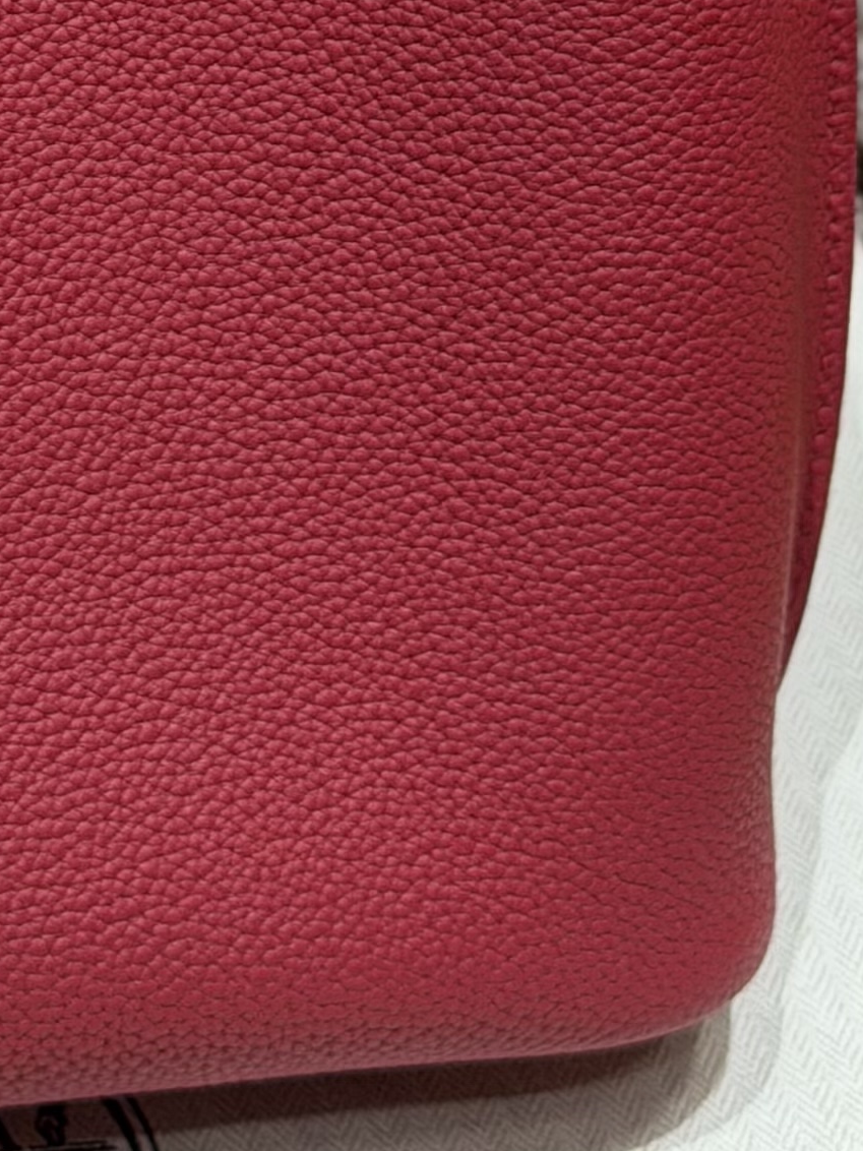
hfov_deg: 8.6
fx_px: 5684
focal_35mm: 171
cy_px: -409
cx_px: -200
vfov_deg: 11.2
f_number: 1.78
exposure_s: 1/50
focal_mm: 6.76
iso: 100
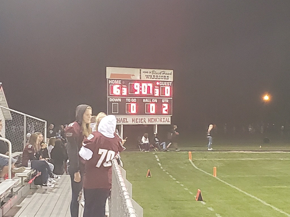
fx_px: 218
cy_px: 108
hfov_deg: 67.3
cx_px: 145
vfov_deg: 53.1
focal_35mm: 26
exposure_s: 1/30
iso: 640
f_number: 2.4
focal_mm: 4.3
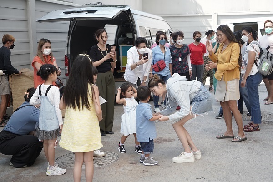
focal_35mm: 51
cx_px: 136
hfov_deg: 38.9
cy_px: 91
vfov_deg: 26.5
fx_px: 387
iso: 1250
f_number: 4.5
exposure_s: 1/2000
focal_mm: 51
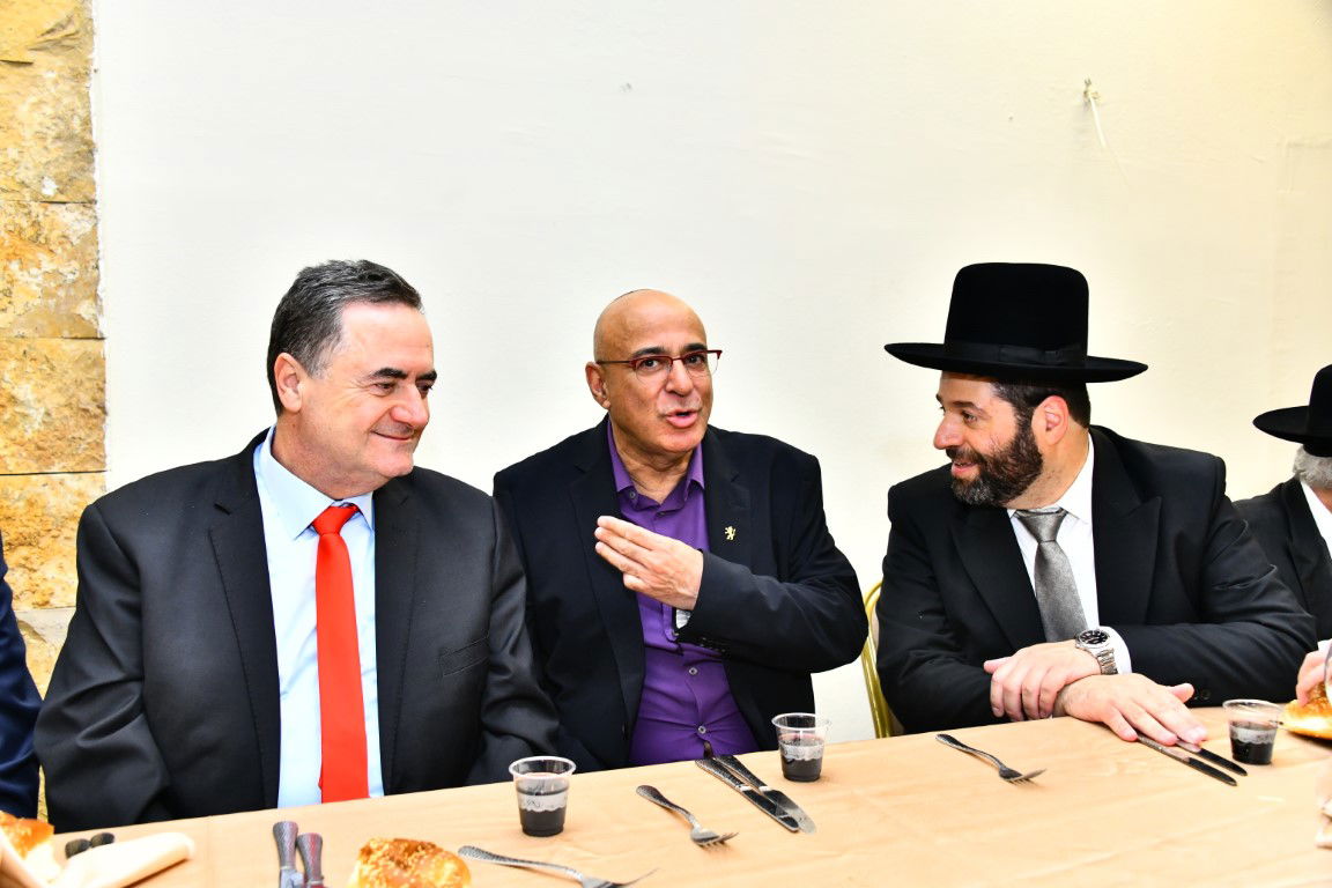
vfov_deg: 38.9
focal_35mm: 34
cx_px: 666
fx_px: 1258
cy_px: 444
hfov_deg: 55.8
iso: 2000
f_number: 5.6
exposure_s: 1/160
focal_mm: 34
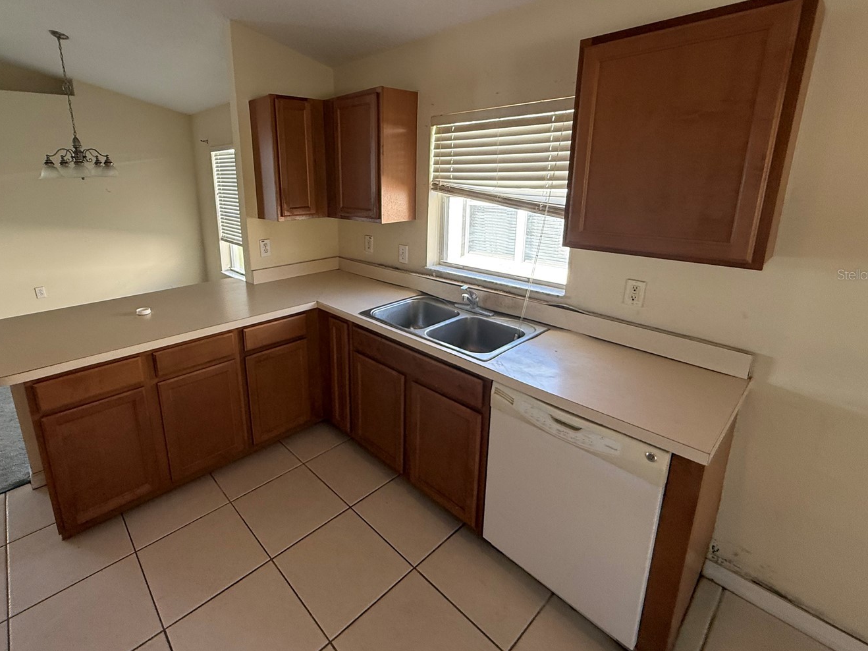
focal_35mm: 17
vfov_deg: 74.2
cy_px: 274
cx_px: 373
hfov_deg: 90.5
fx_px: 426
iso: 125
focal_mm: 2.22
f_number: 2.2
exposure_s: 1/120
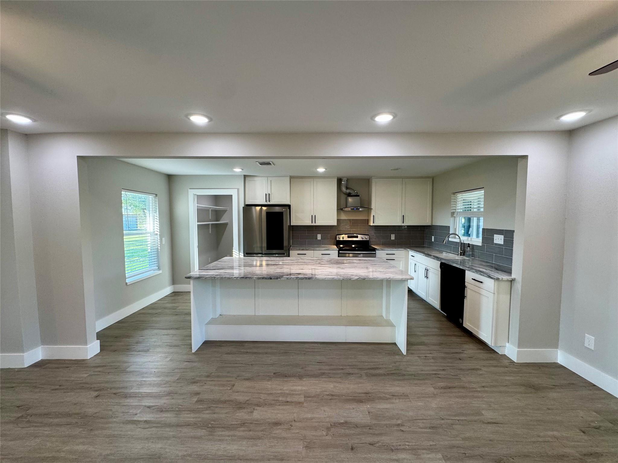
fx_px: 250
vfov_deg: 85.7
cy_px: 232
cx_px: 309
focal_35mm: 14
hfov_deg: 102.1
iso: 160
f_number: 2.2
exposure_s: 1/120
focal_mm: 2.22
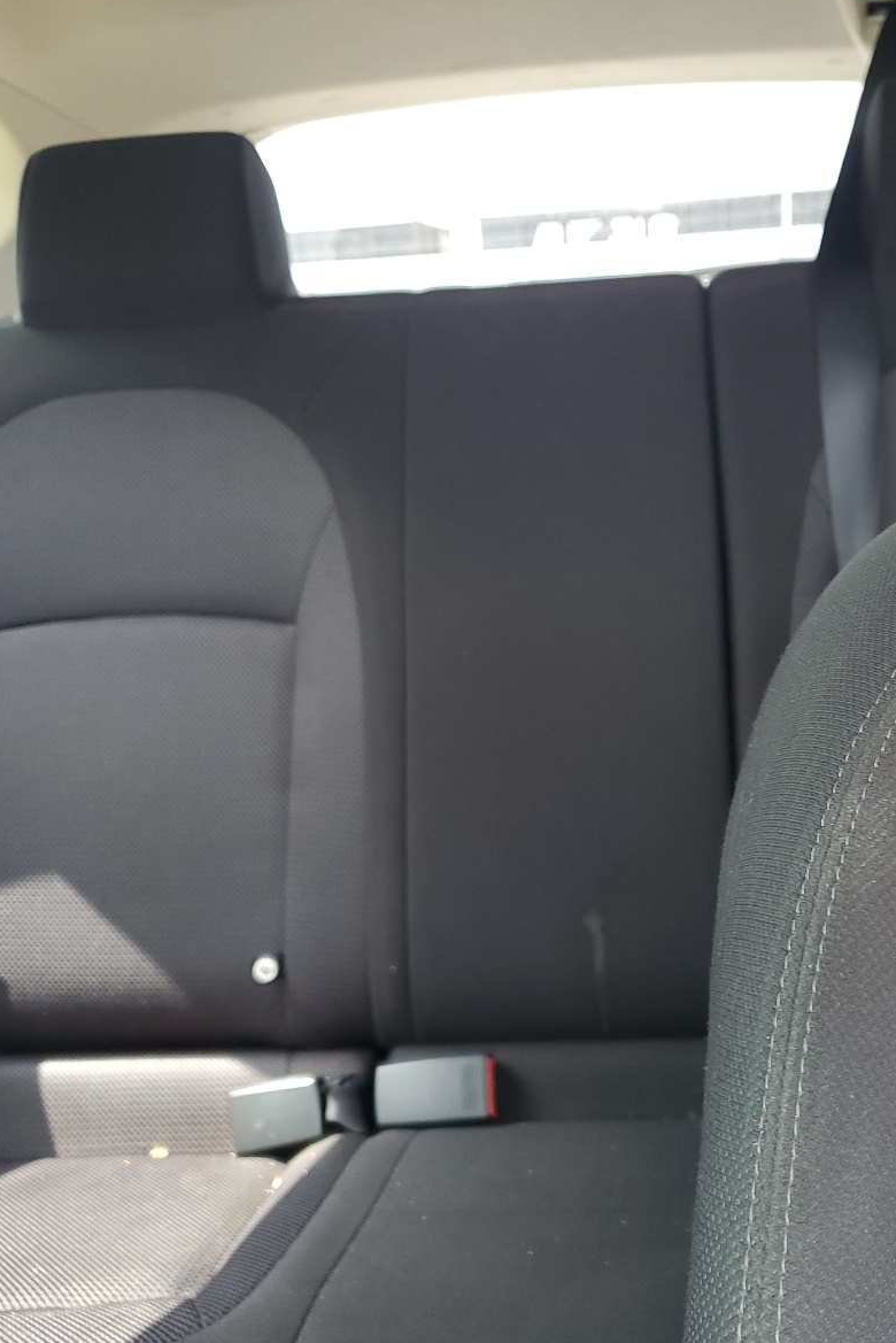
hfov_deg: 35.5
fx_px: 1380
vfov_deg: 51.9
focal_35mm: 37
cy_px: 673
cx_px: 619
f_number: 1.5
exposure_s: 1/60.2
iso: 63
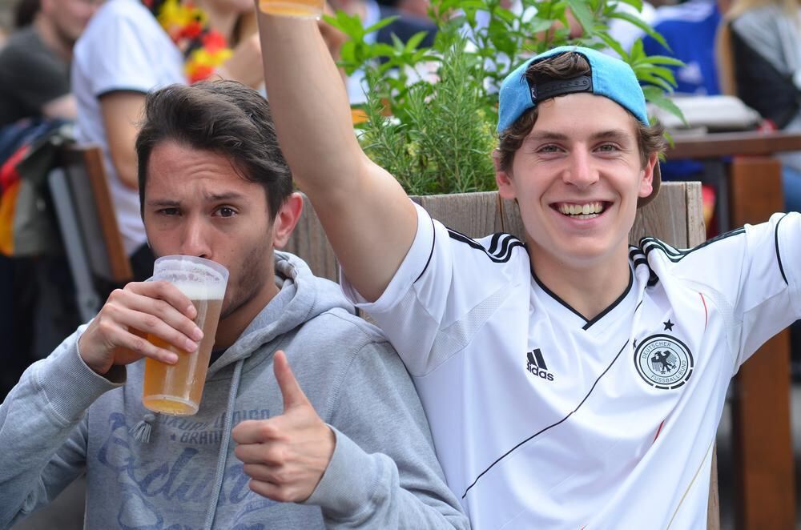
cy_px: 265
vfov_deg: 10.7
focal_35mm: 128
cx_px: 400
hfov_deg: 16.1
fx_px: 2831
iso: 400
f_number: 4
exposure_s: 1/250
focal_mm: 85
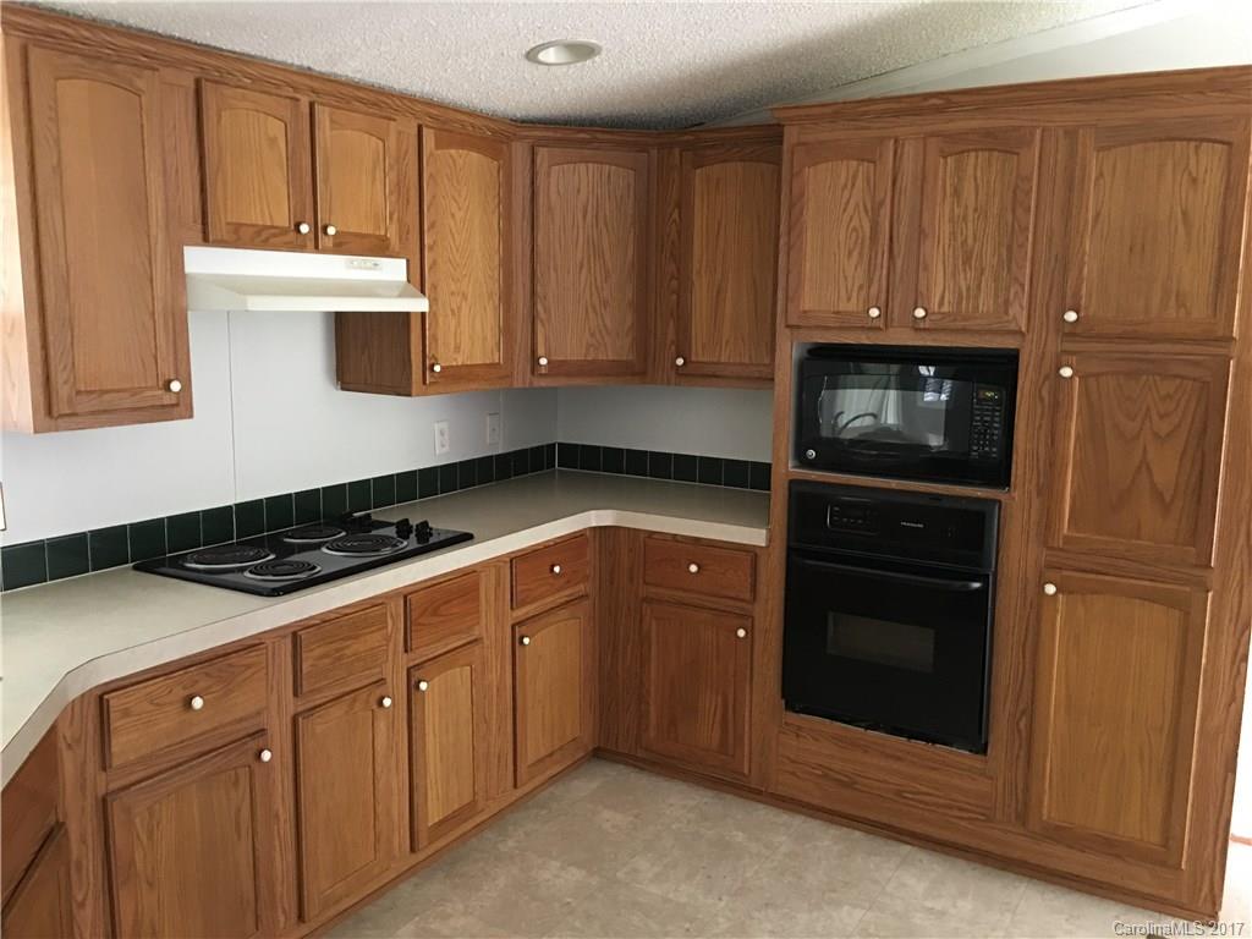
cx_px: 626
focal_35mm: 29
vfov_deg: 48.2
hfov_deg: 61.7
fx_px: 1049
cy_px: 470
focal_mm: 4.15
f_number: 2.2
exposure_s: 1/10
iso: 100
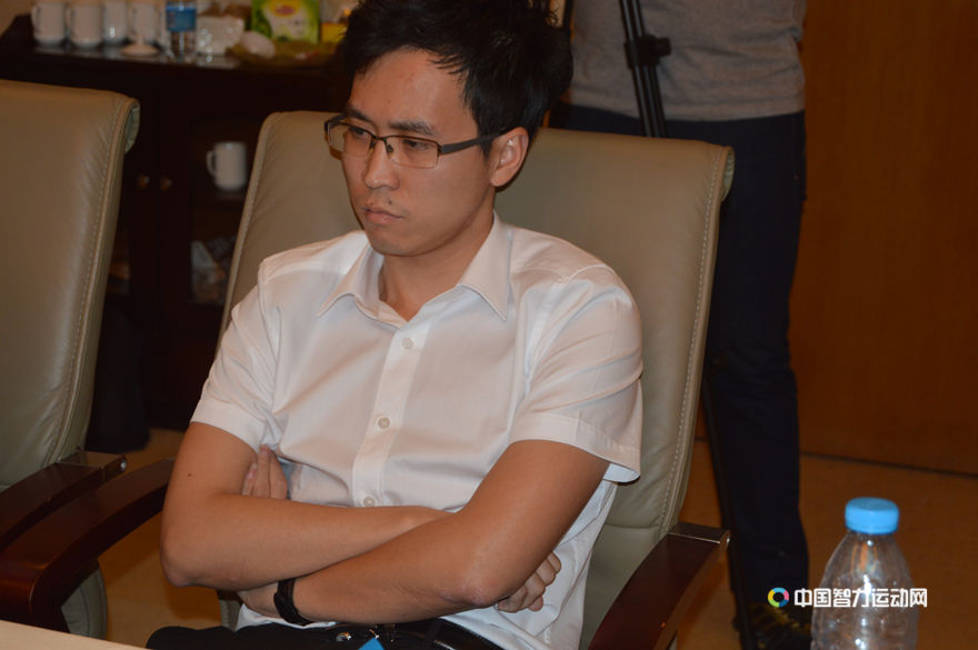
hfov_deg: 24.6
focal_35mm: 82
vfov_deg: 16.5
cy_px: 325
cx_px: 489
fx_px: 2239
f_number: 5.6
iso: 400
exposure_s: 1/60
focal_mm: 55
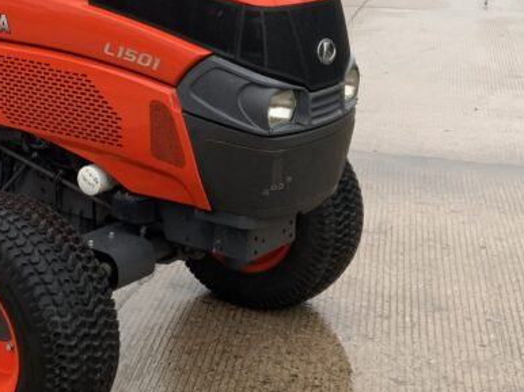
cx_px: 52
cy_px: 62
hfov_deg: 24.6
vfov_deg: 18.9
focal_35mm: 77
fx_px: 1165
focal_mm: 3
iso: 25
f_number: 1.8
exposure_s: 1/122
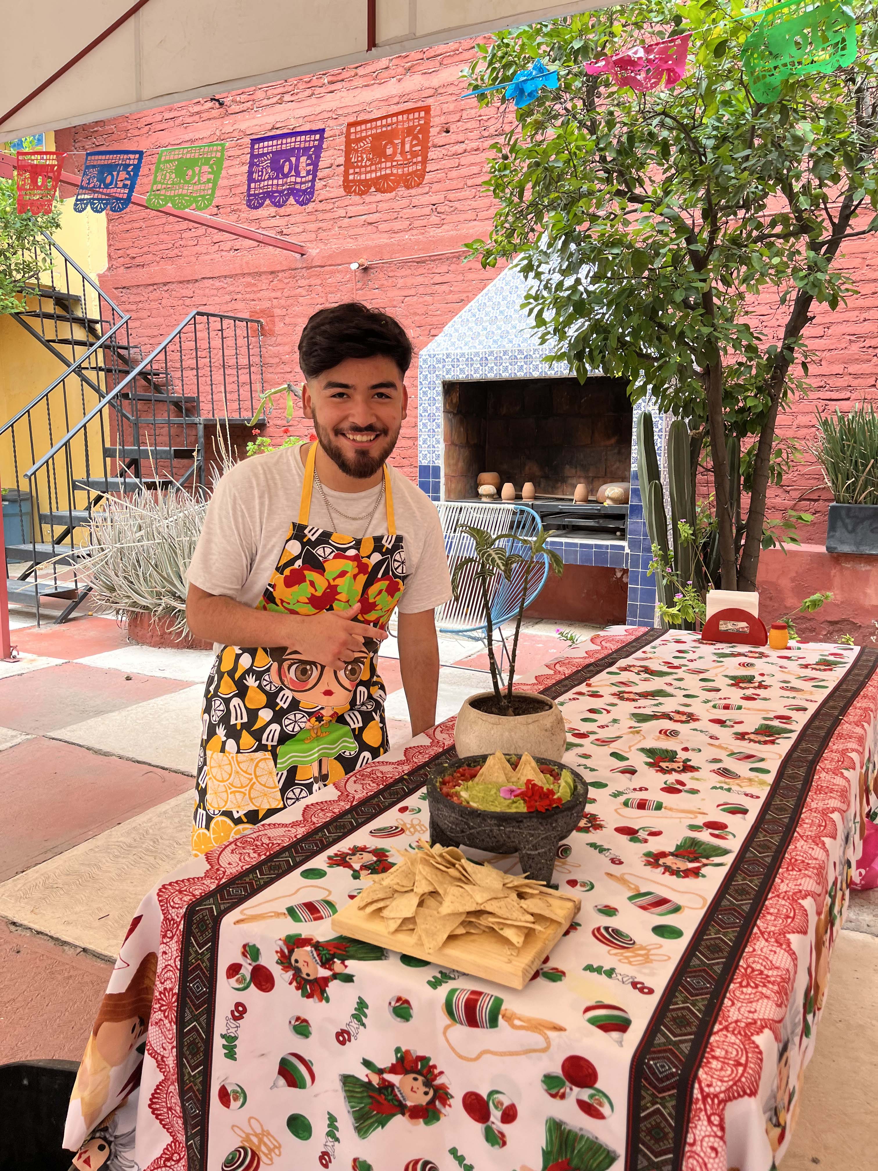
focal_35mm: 26
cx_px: 439
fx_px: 879
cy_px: 586
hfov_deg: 53.1
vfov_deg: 67.3
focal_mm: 5.1
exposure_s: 1/193
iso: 40
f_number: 1.6
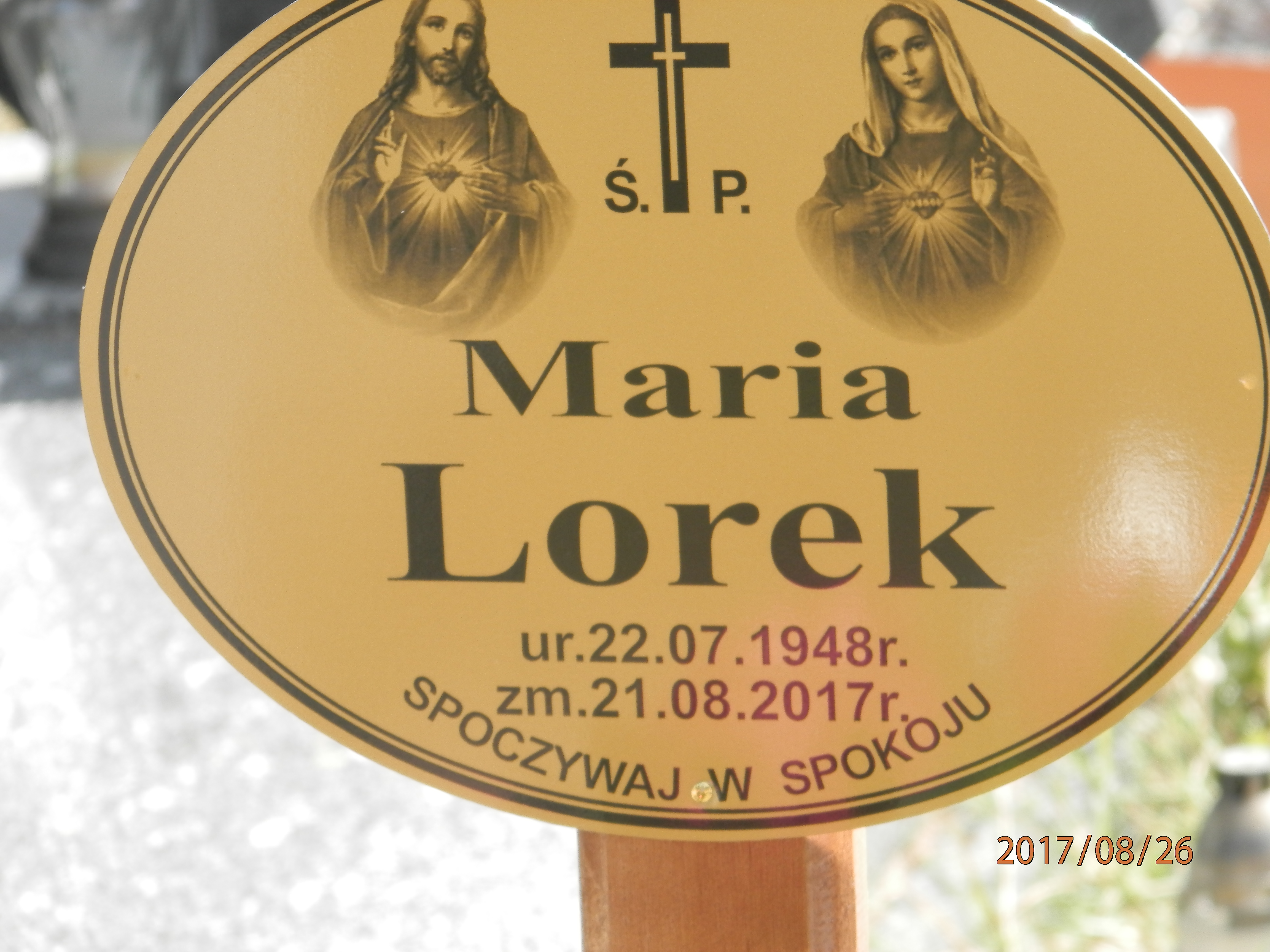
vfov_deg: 6.6
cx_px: 635
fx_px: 8218
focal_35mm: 224
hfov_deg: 8.8
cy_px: 476
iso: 100
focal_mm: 40
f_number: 5.4
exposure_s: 1/100
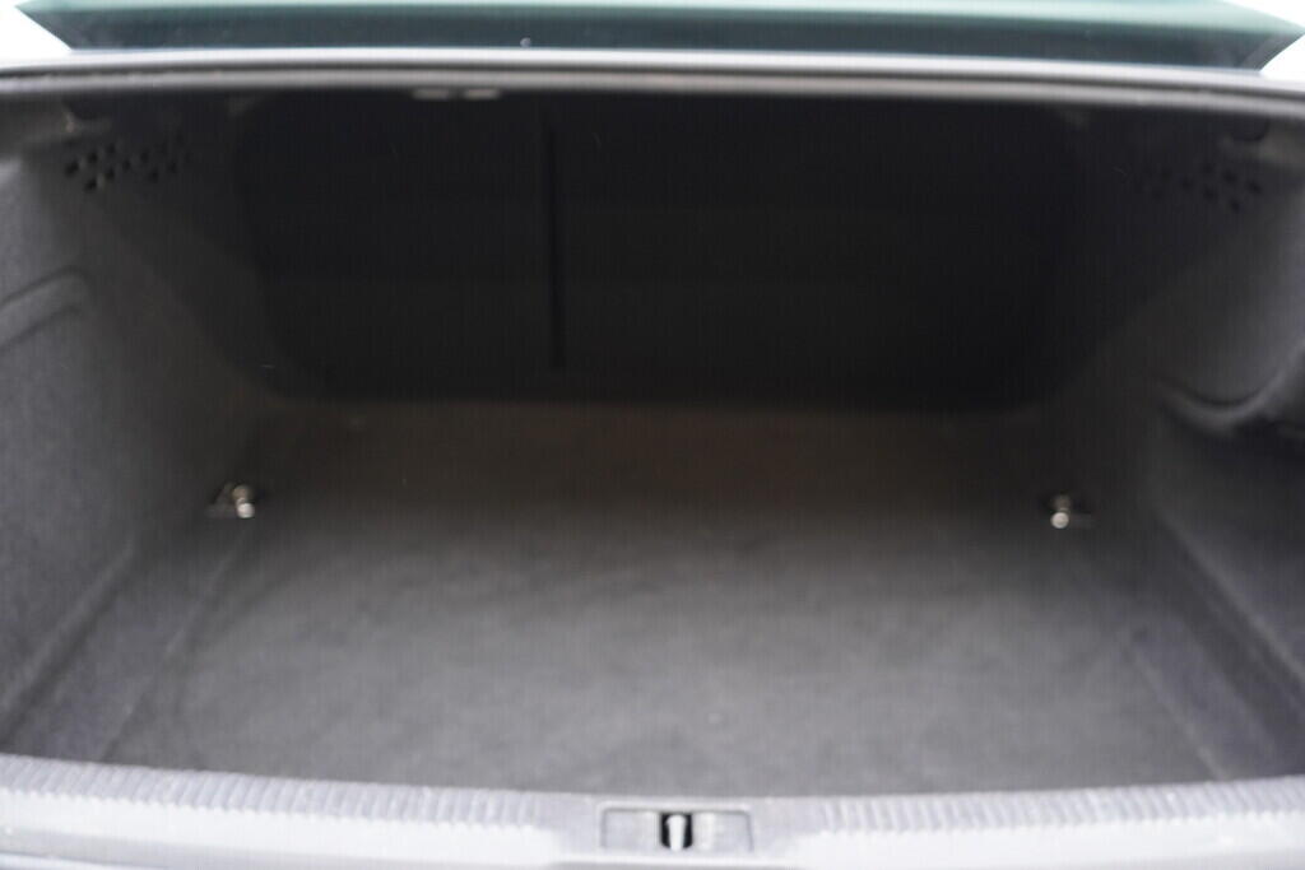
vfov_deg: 36.9
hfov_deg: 53.1
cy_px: 435
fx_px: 1305
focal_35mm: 36
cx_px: 652
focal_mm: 24
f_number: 2.8
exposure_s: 1/40
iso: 800
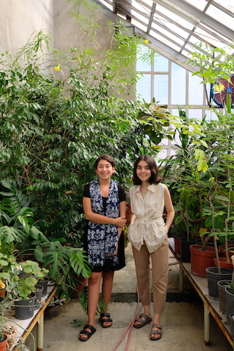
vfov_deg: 48.5
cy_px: 176
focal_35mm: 40
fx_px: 390
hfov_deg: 33.4
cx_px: 117
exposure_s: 1/140
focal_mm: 26.5
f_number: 6.4
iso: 400
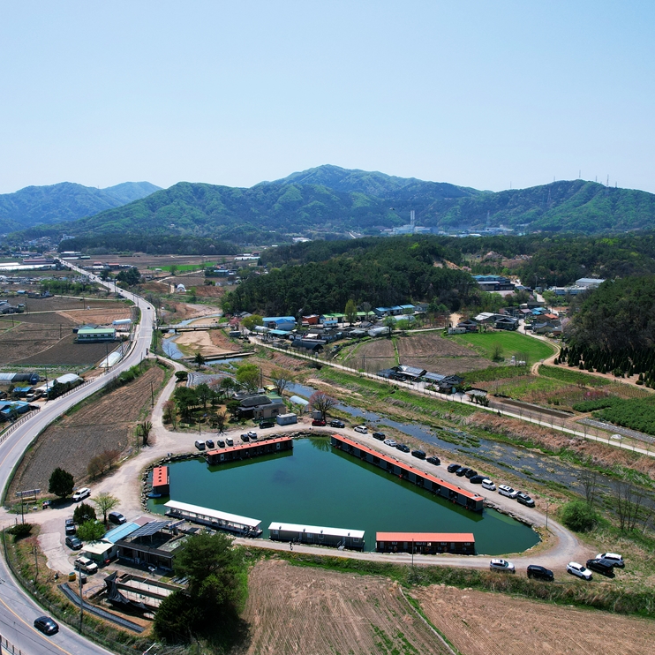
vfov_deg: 55.6
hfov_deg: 55.5
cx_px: 365
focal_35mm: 29
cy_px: 337
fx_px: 621
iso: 120
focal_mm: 8.38
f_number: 2.8
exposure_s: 1/3000
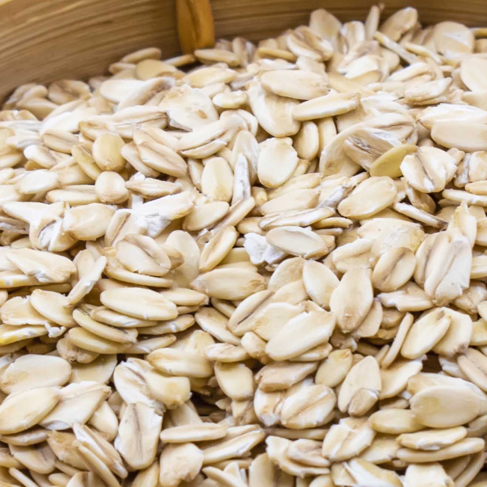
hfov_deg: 5.5
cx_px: 287
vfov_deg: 5.5
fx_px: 5092
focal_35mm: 320
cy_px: 328
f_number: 10
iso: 400
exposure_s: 1/30
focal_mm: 55
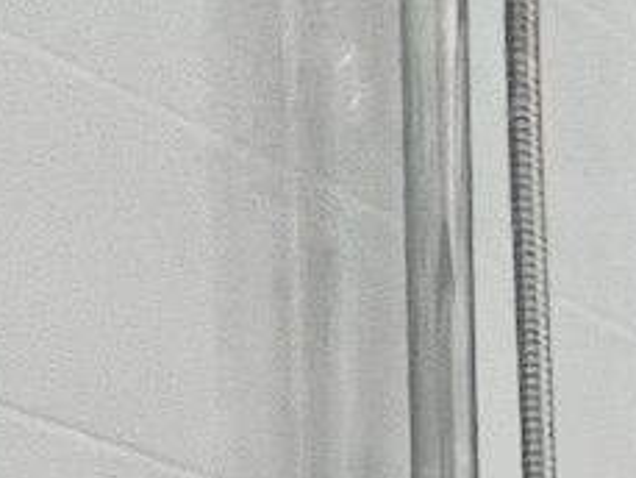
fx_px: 1563
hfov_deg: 11.8
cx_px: 1866
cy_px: 1466
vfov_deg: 10.9
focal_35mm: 85
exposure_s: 1/100
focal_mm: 1.57
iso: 100
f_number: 1.8
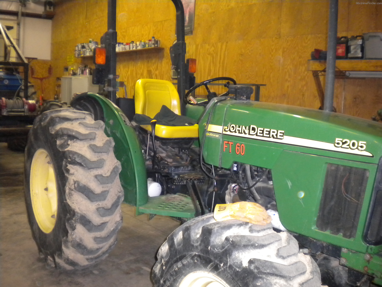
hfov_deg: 52.6
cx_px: 191
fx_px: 386
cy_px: 144
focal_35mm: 35
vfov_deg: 40.7
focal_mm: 6.3
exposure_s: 1/30
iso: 400
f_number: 3.1
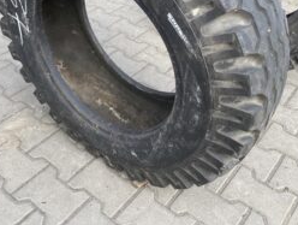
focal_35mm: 45
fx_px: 388
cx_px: 126
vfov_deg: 31.2
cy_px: 35
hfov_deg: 41.9
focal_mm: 4.25
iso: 32
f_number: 1.8
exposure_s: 1/272
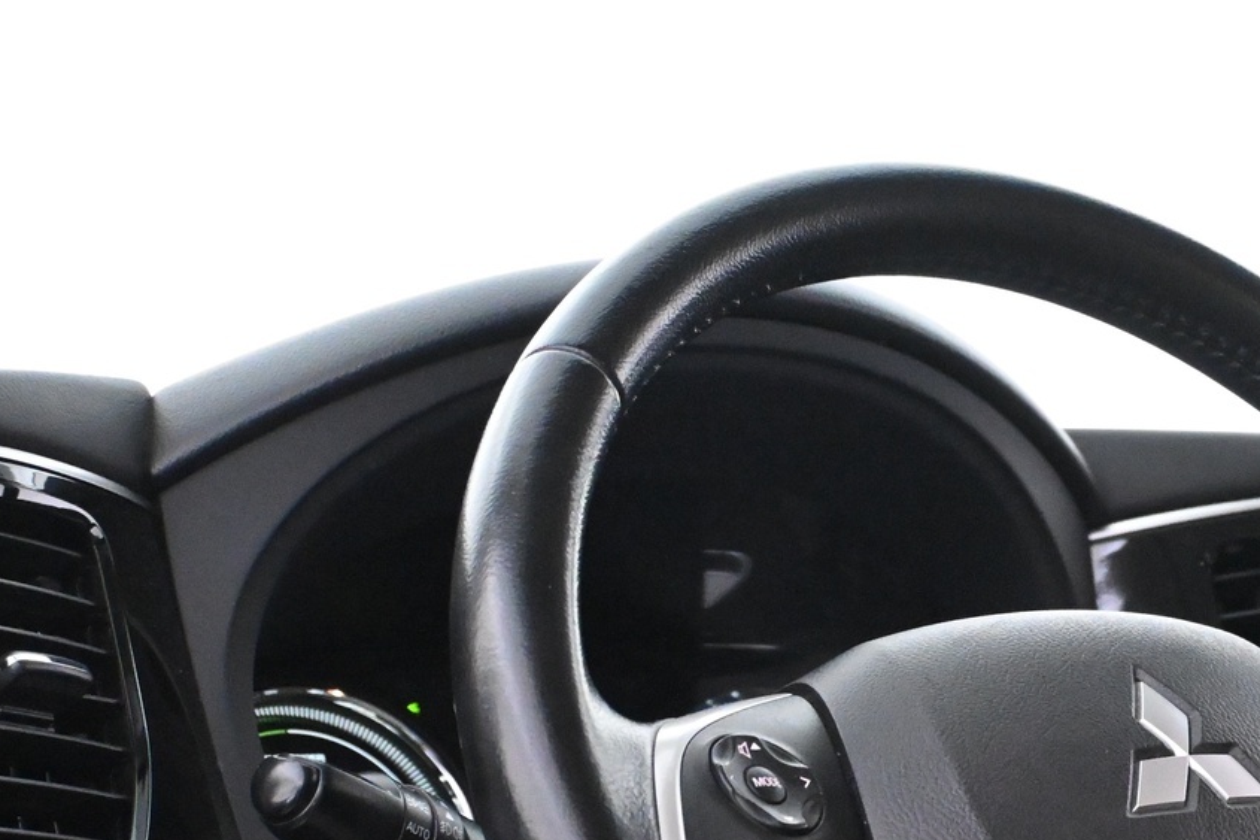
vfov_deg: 14.5
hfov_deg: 21.4
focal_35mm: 93
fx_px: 3269
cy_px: 783
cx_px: 1075
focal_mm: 32.5
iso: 10000
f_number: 5
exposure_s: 1/60
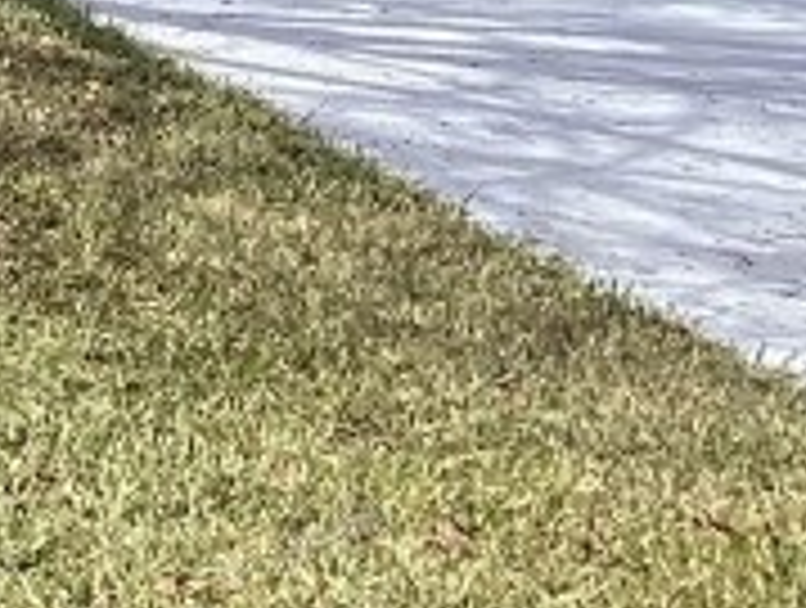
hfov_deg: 9.8
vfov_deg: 8.1
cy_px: -504
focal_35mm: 177
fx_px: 4130
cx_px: -1121
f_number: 2.4
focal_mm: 3.3
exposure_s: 1/468
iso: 25
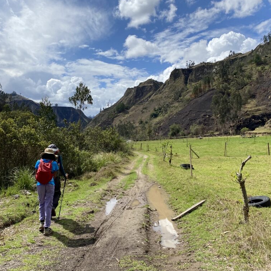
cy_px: 135
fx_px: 275
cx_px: 144
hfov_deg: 52.5
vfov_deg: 52.5
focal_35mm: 31
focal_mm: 4.25
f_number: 1.8
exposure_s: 1/4608
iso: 32
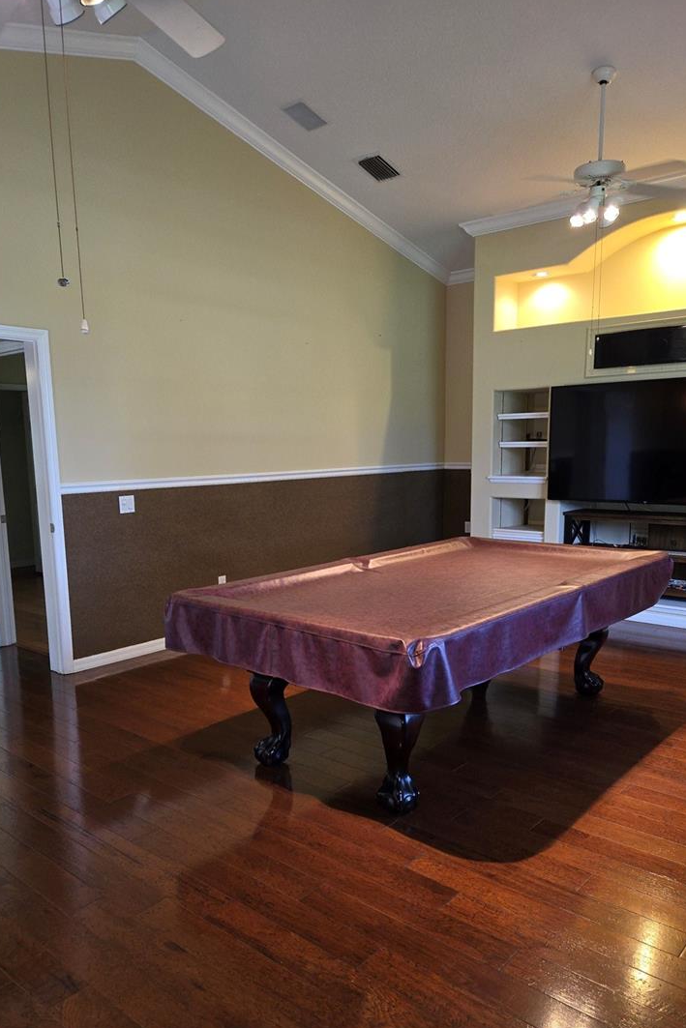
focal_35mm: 27
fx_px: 771
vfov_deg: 67.2
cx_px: 329
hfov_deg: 47.9
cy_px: 570
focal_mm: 5.4
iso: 100
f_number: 1.8
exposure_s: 1/40
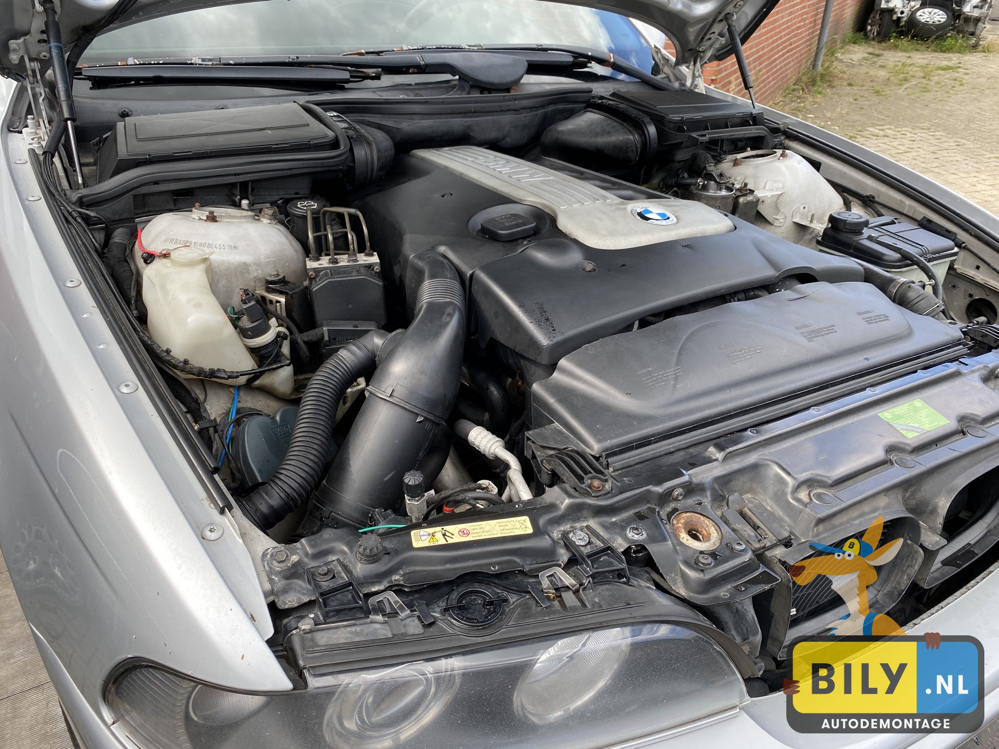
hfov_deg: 67.3
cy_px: 374
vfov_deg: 53.1
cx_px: 500
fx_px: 750
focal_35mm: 26
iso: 32
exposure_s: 1/275
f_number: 1.8
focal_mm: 4.25
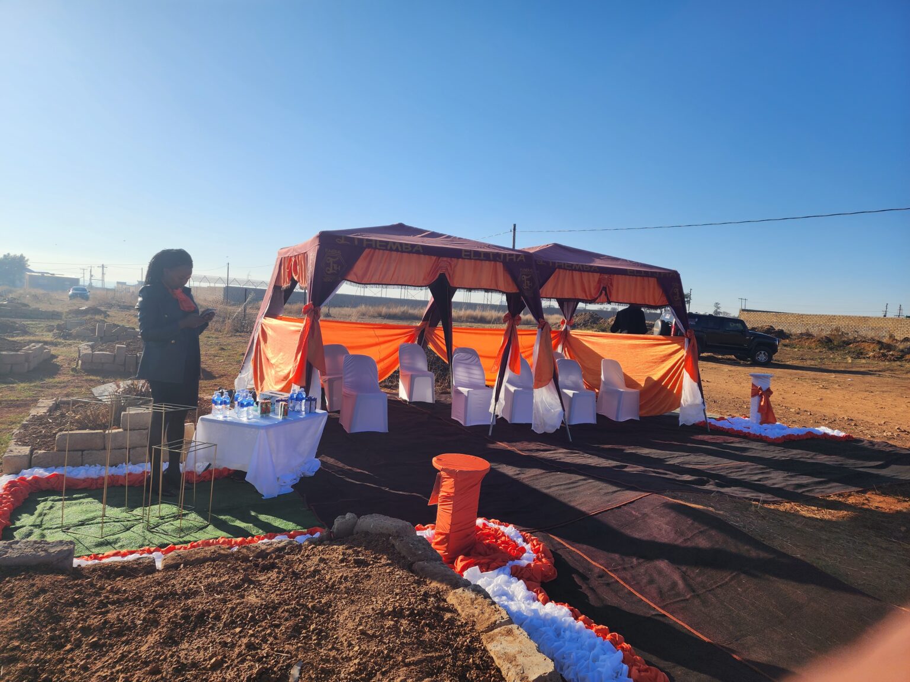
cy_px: 341
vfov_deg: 58.9
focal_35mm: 23
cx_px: 455
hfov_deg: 73.9
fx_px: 605
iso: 12
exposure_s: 1/1361
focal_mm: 6.4
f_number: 1.8
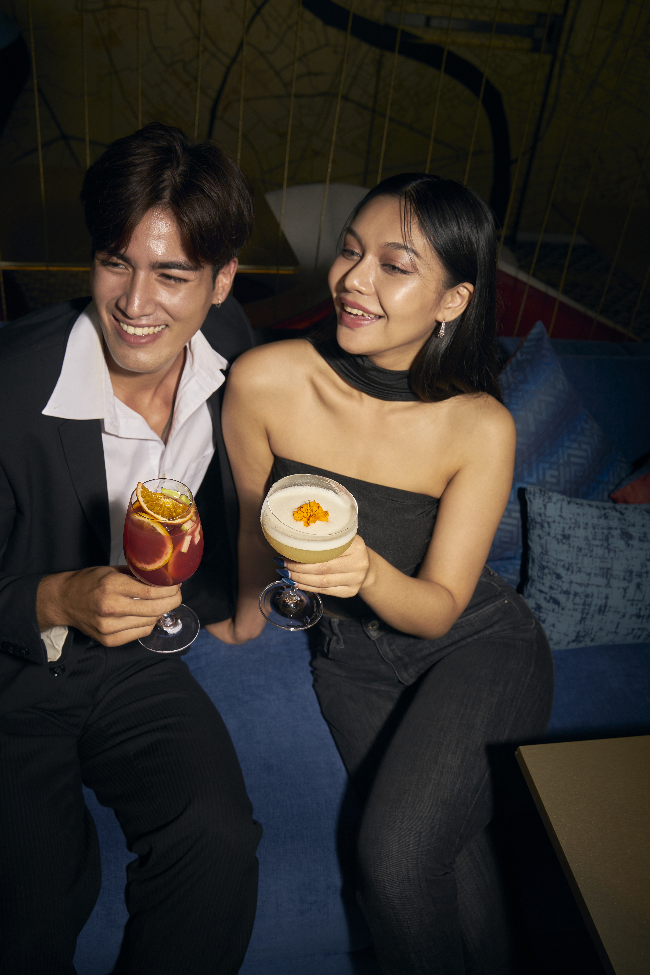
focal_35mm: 33
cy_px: 488
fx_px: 893
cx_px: 325
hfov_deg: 40.0
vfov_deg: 57.2
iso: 200
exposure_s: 1/200
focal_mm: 33
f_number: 5.6
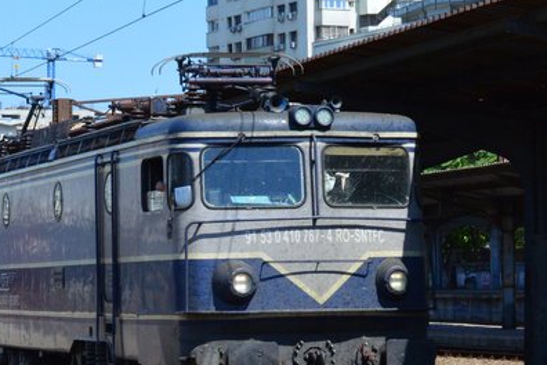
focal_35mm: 115
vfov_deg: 11.9
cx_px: 70
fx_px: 1747
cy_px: 225
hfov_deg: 17.6
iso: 800
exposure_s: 1/640
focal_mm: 38
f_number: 11
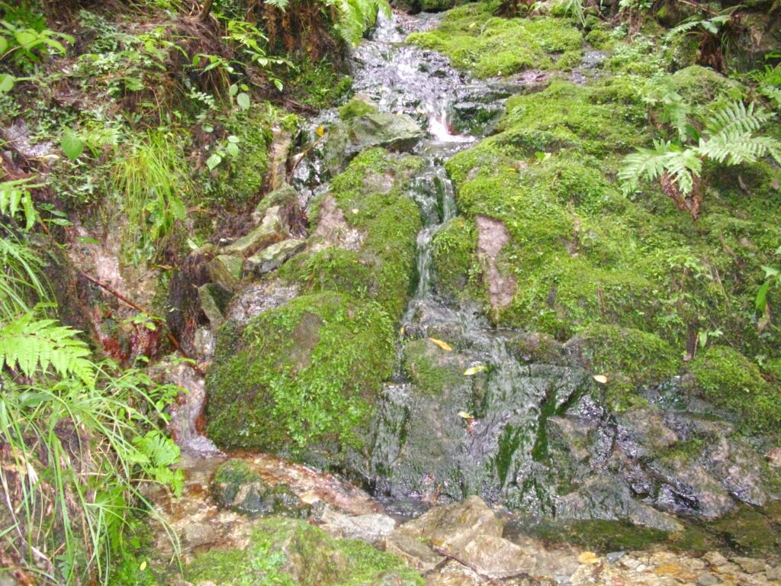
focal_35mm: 37
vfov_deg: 38.7
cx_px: 390
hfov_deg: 50.1
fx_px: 835
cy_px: 293
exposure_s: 1/50
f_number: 2.8
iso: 630
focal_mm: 6.2
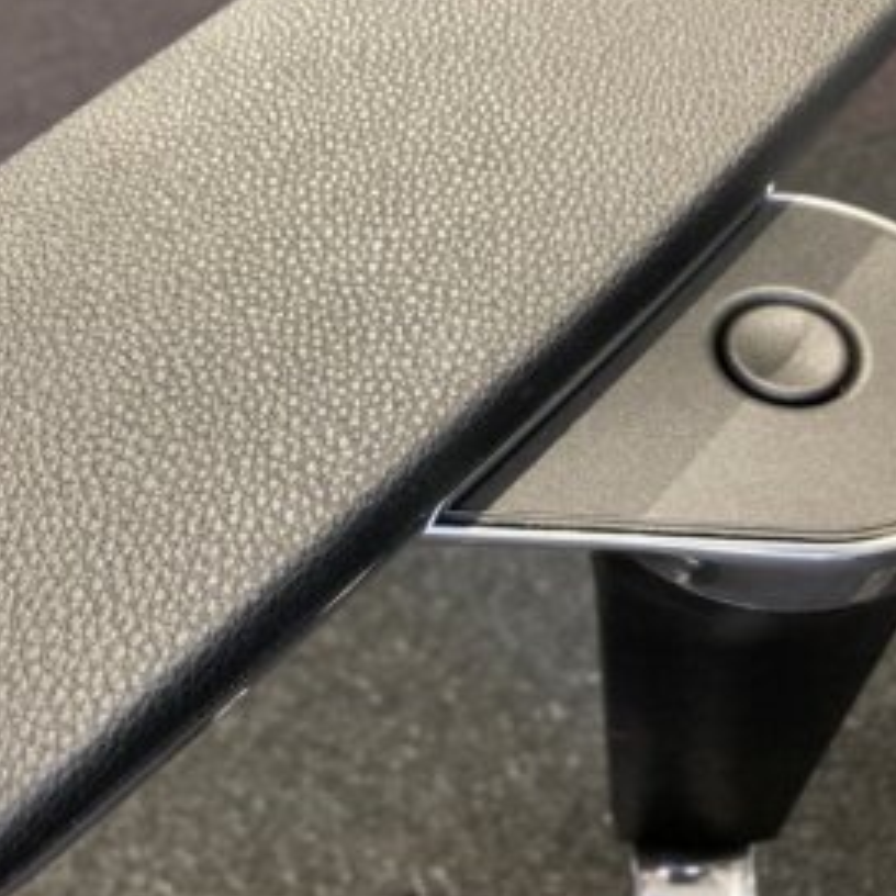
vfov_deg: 47.2
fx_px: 1025
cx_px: 384
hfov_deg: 47.1
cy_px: 433
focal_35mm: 35
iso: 320
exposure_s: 1/50
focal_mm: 3.99
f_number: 1.8
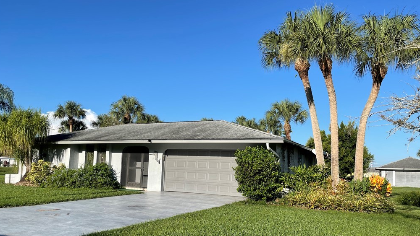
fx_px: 323
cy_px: 147
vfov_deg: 39.9
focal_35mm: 29
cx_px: 210
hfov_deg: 66.1
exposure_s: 1/3401
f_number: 1.6
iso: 32
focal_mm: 4.2
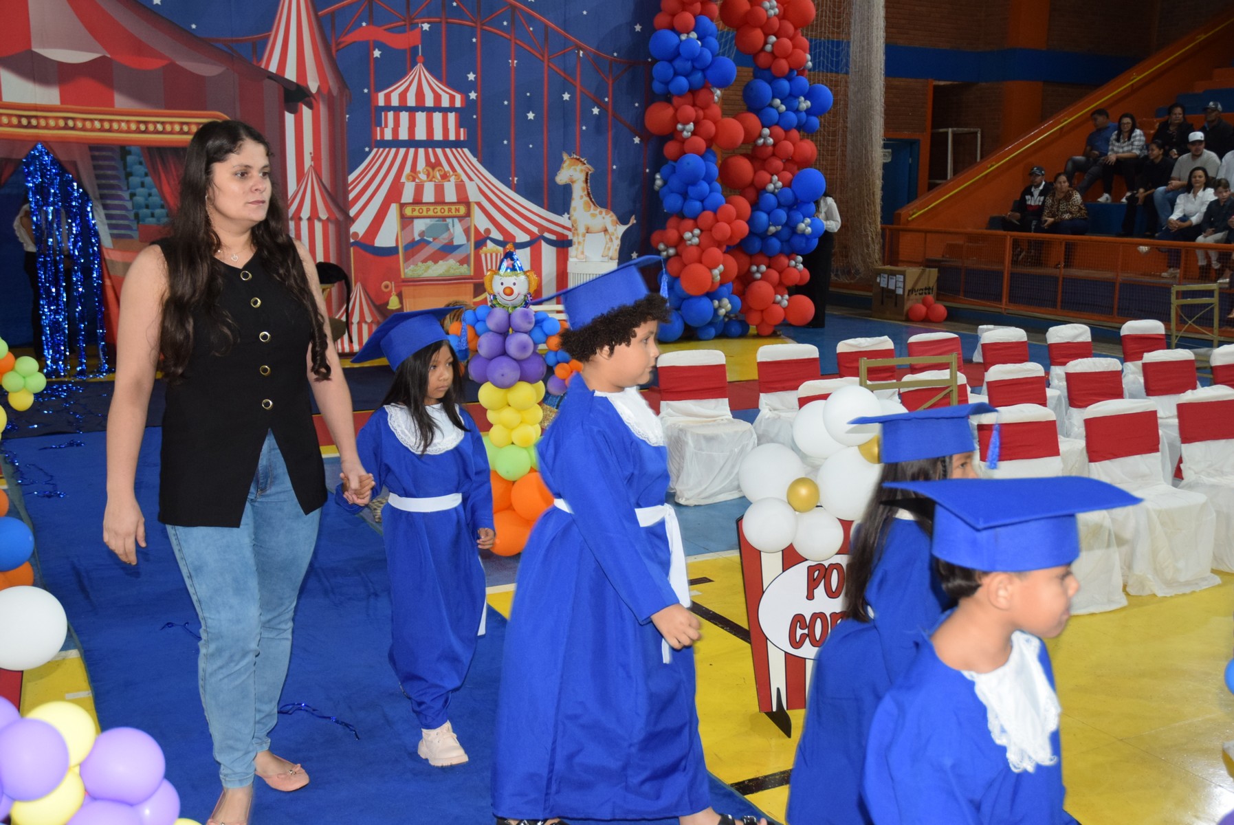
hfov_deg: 51.2
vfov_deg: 35.6
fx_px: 1286
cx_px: 617
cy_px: 412
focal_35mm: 38
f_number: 3.8
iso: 1400
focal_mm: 25
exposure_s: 1/60
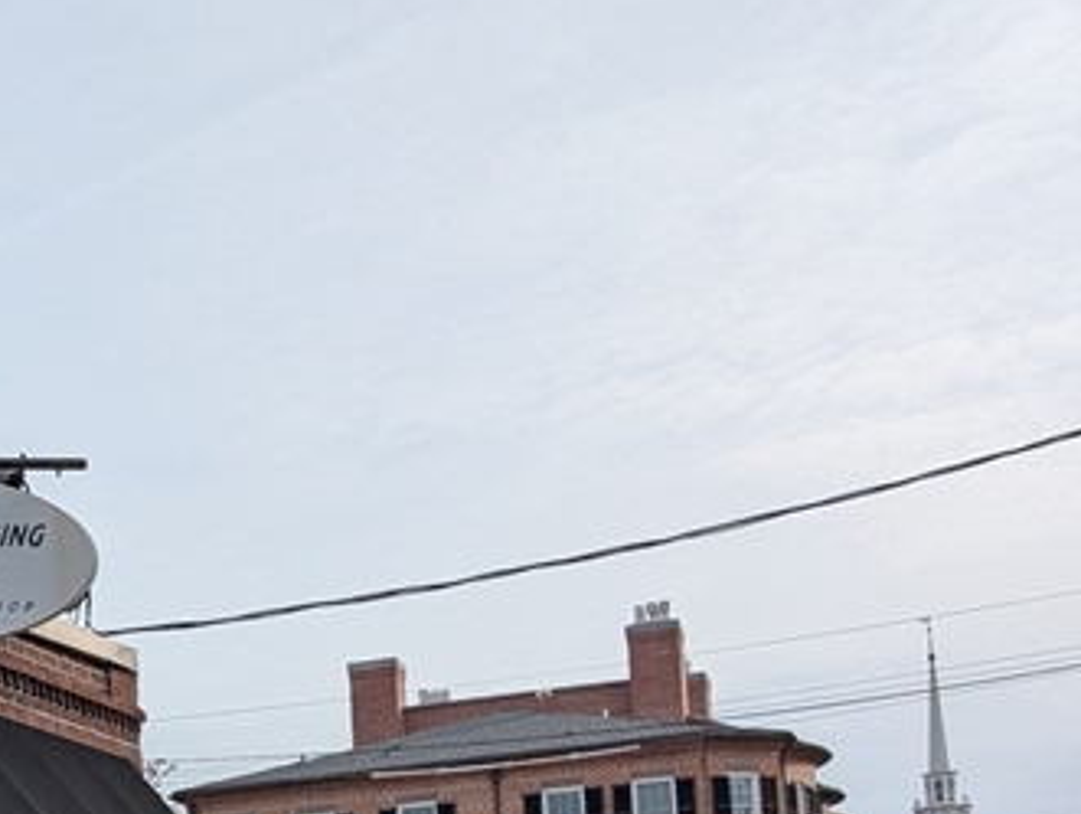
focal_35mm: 74
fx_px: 2313
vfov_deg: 18.6
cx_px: -176
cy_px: 1046
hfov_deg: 24.2
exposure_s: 1/1126
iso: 22
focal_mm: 6.9
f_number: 1.68
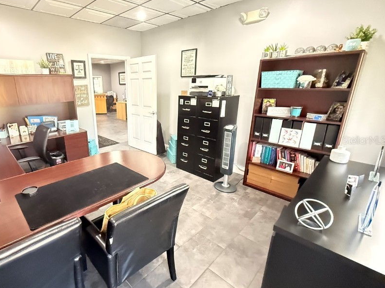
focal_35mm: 18
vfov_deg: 71.6
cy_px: 140
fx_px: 200
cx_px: 141
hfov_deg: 85.8
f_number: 2.2
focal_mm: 2.22
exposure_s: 1/30
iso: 1250
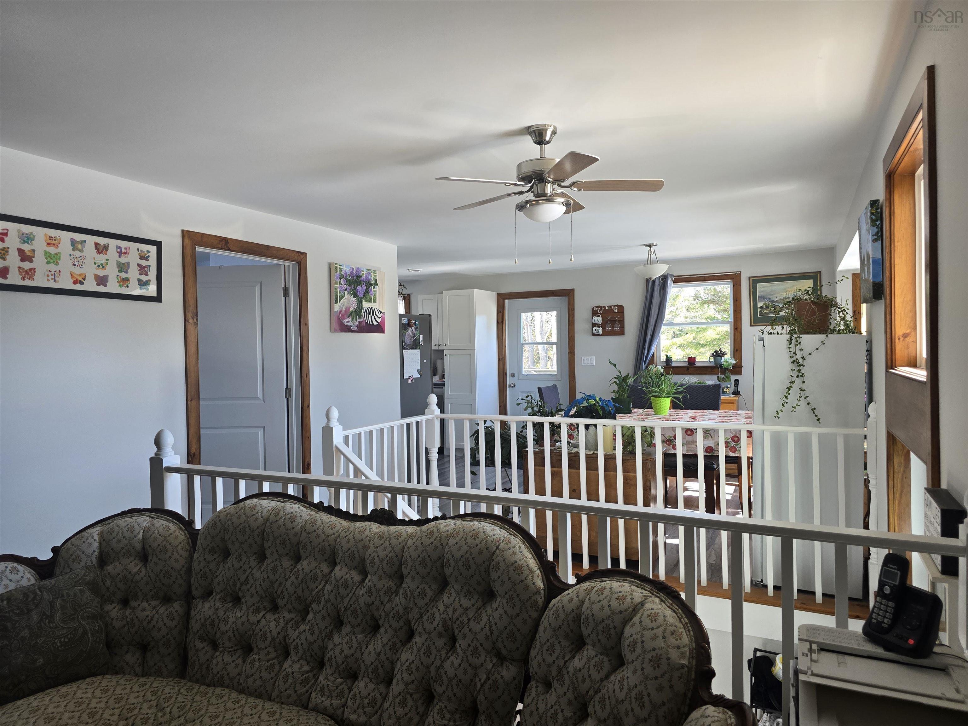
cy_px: 363
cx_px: 484
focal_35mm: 23
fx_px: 643
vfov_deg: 58.9
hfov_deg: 73.9
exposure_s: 1/180
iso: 100
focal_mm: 6.3
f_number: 1.7
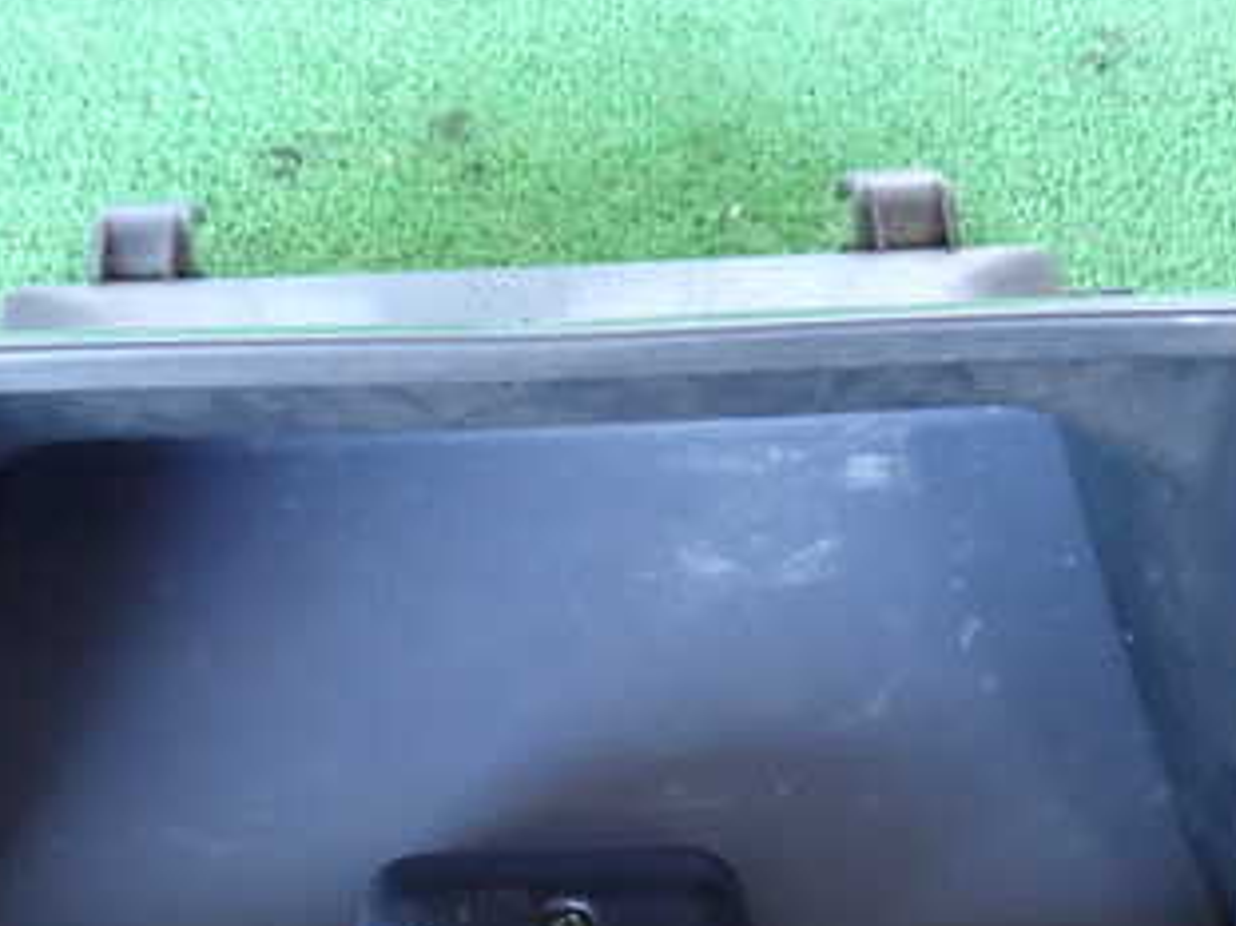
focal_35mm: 54
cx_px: 513
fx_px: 1927
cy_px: 703
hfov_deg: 35.5
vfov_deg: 26.6
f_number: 2.2
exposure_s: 1/30
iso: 640
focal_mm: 5.05
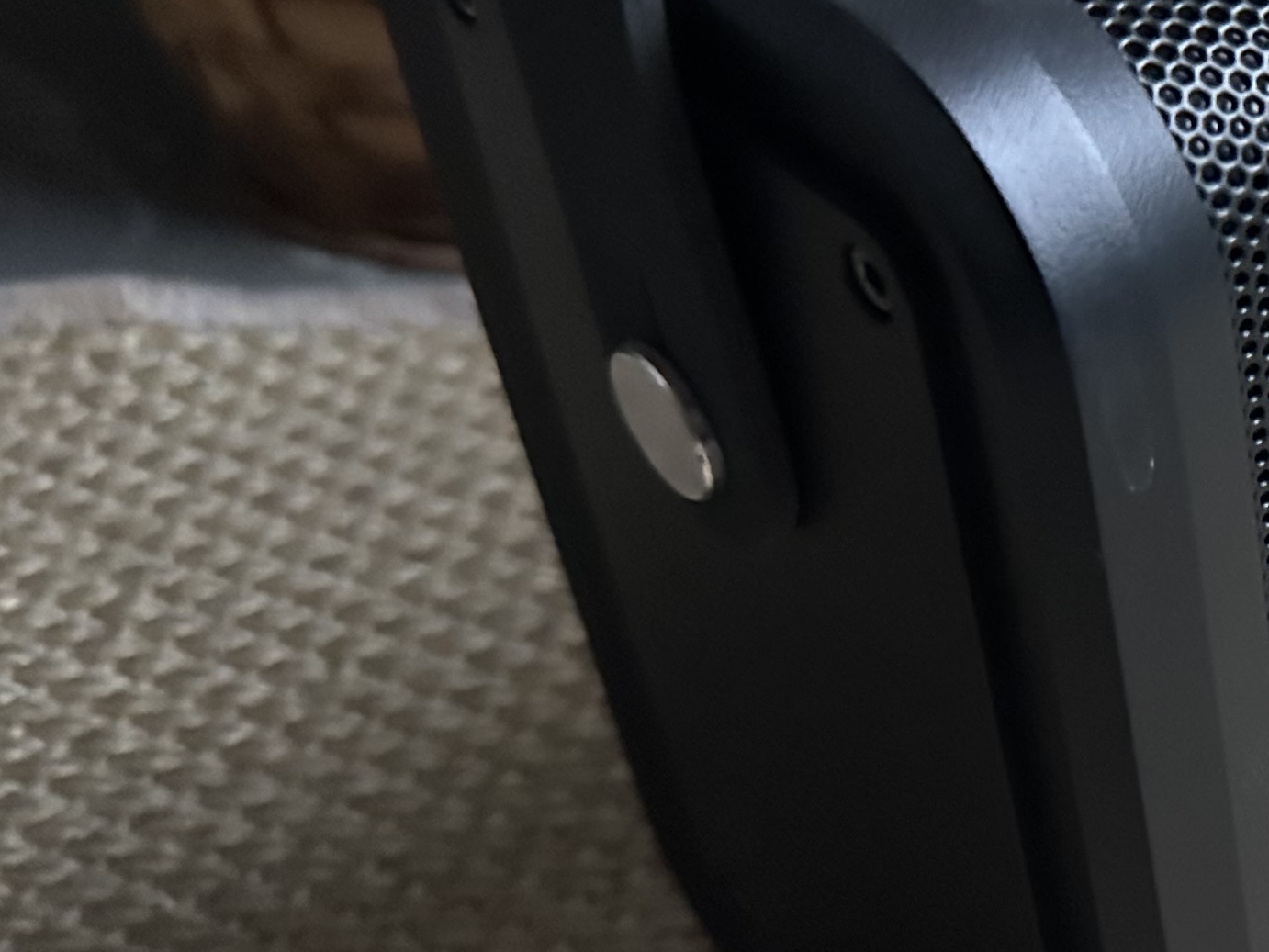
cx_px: 1847
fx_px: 2567
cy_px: 309
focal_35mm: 70
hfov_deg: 23.1
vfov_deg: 20.9
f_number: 1.78
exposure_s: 1/40
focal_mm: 6.86
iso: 1000
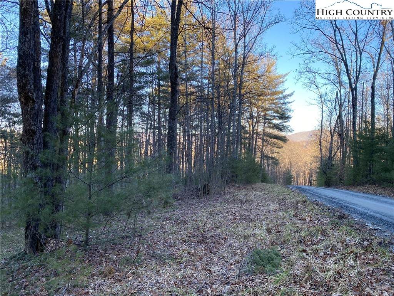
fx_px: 296
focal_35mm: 26
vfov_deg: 53.1
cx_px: 197
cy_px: 148
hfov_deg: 67.3
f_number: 1.8
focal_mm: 4.25
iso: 32
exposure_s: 1/158
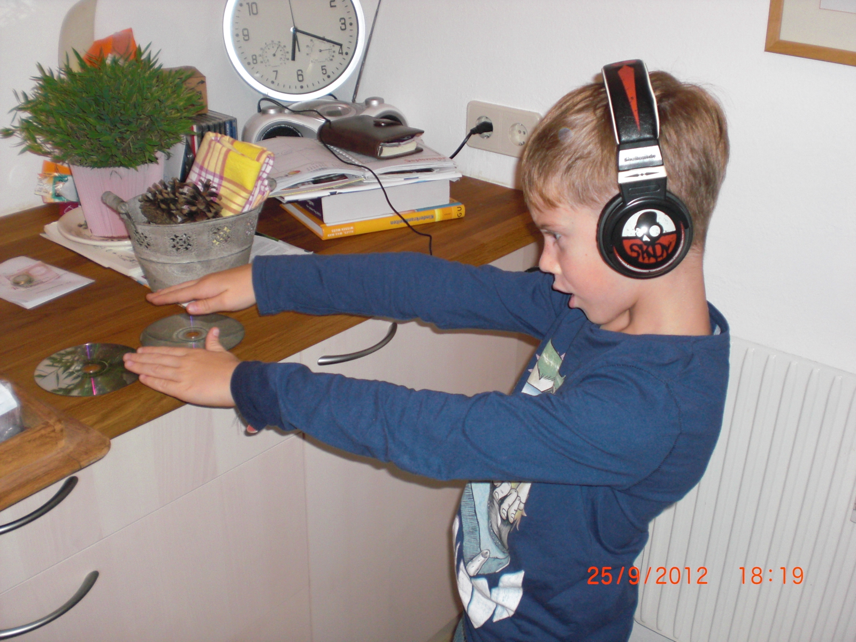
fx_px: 940
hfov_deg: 49.0
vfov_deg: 37.7
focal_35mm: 38
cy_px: 321
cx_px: 428
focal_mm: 6.3
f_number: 3.1
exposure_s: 1/60
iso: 200
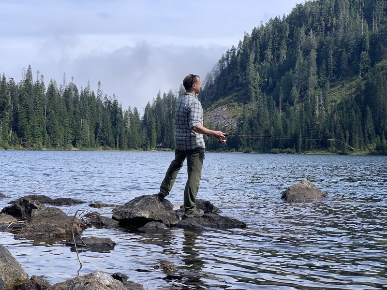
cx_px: 194
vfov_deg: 28.0
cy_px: 145
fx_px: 581
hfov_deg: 36.8
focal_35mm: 52
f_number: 2.4
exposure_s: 1/813
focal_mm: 6
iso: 16
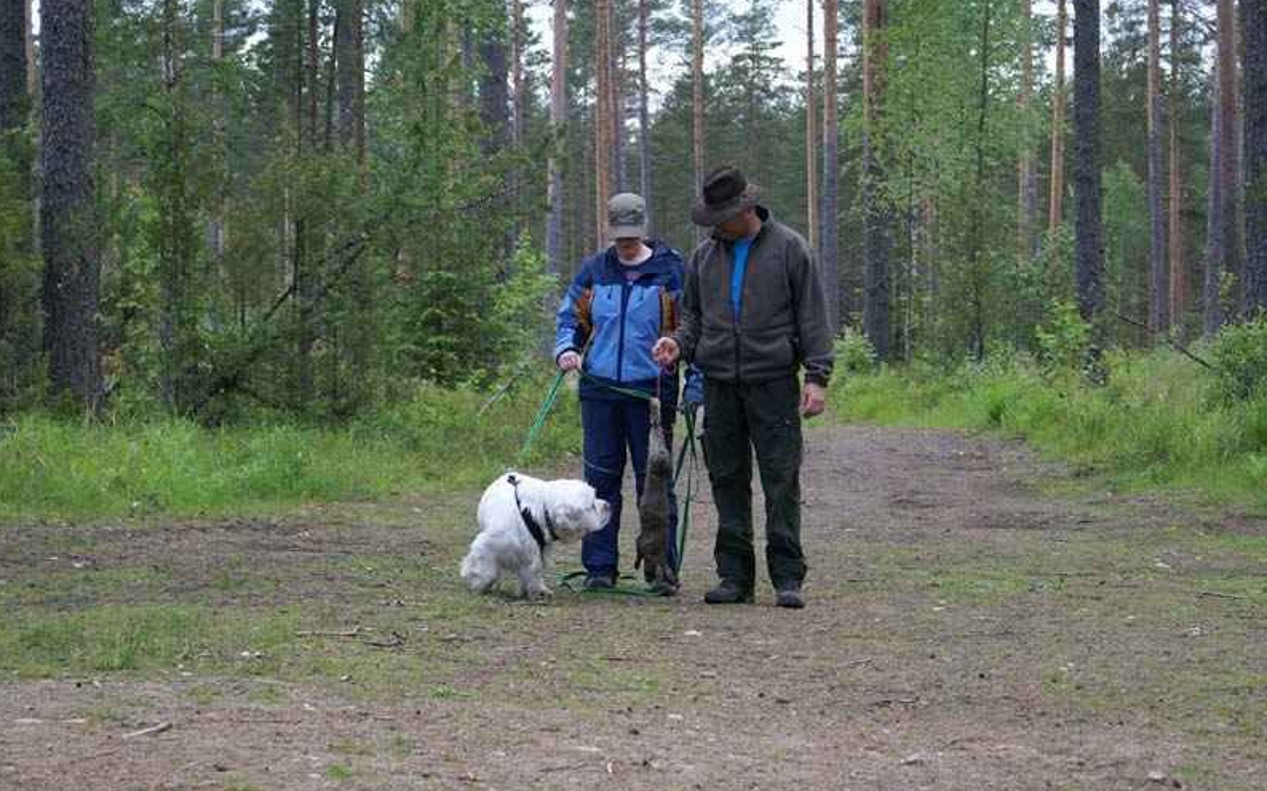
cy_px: 392
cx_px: 633
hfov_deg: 19.3
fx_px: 3728
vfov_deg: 12.1
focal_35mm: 108
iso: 250
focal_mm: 70
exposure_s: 1/125
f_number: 5.6
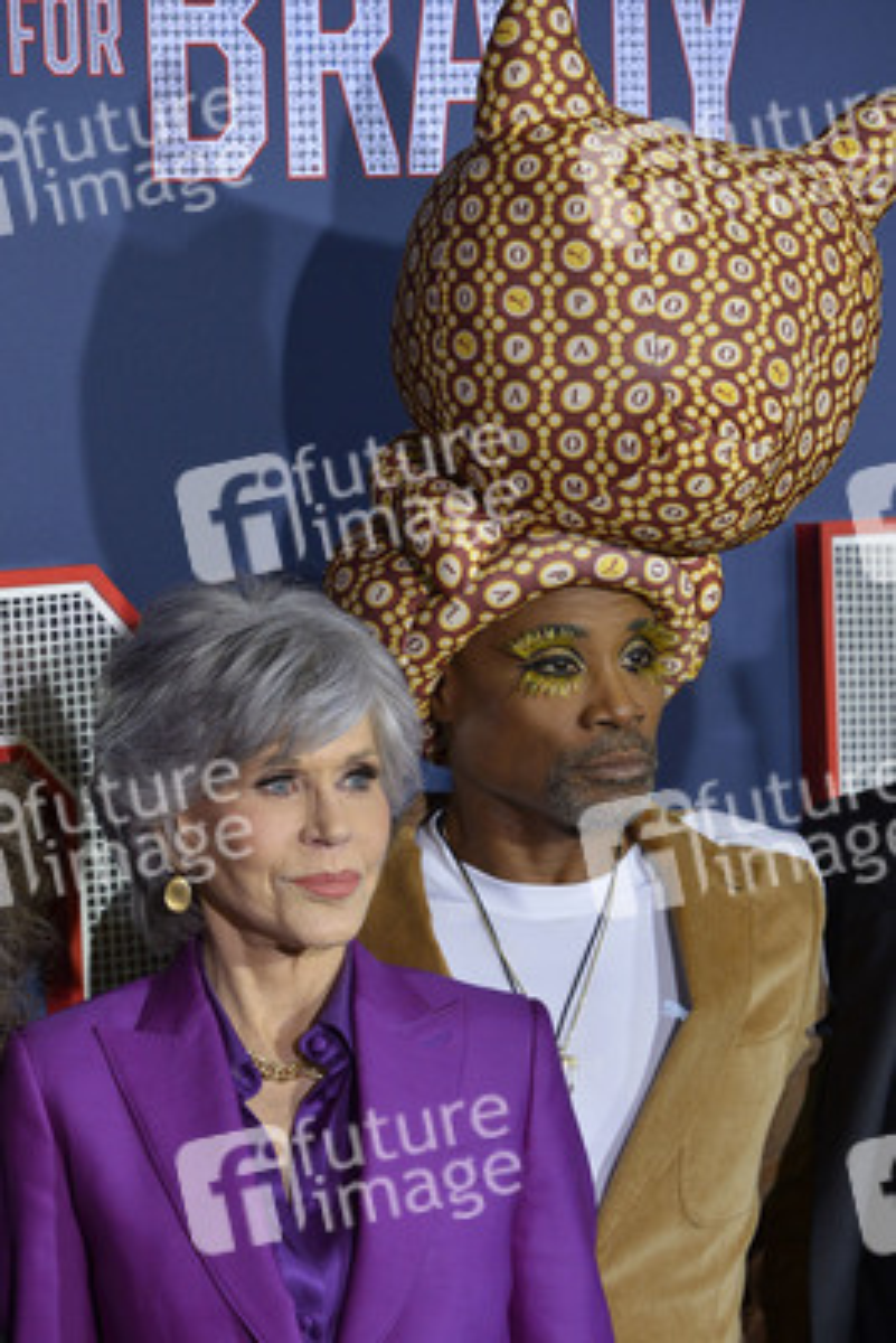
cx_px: 448
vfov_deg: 13.7
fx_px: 5595
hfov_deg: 9.2
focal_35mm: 150
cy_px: 672
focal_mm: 150
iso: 2000
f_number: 6.3
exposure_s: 1/320
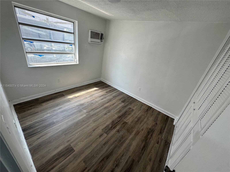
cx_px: 115
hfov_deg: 102.1
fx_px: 93
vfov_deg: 85.7
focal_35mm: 14
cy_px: 86
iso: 50
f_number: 2.2
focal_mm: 2.22
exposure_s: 1/99
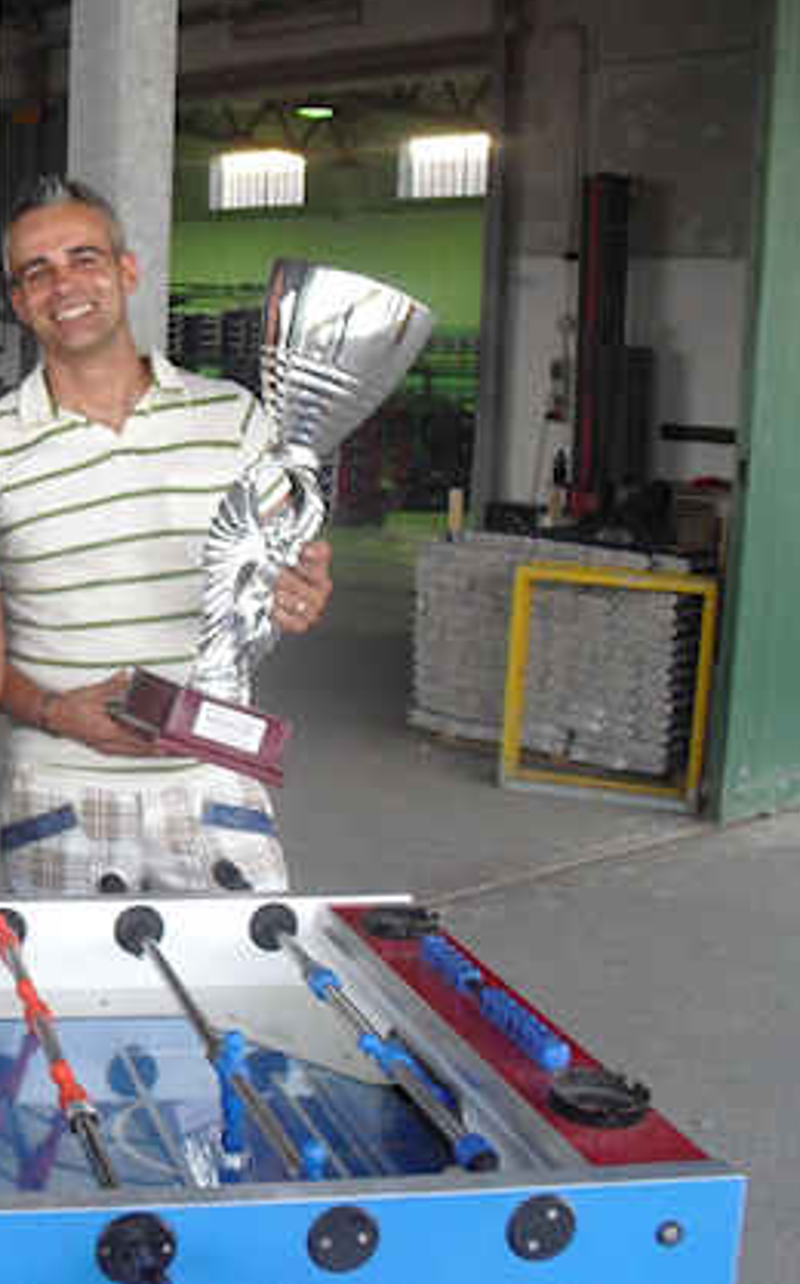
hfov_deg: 22.5
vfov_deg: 37.5
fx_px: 1887
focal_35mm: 54
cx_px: -89
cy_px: 607
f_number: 3.1
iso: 200
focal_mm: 6.3
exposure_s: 1/30
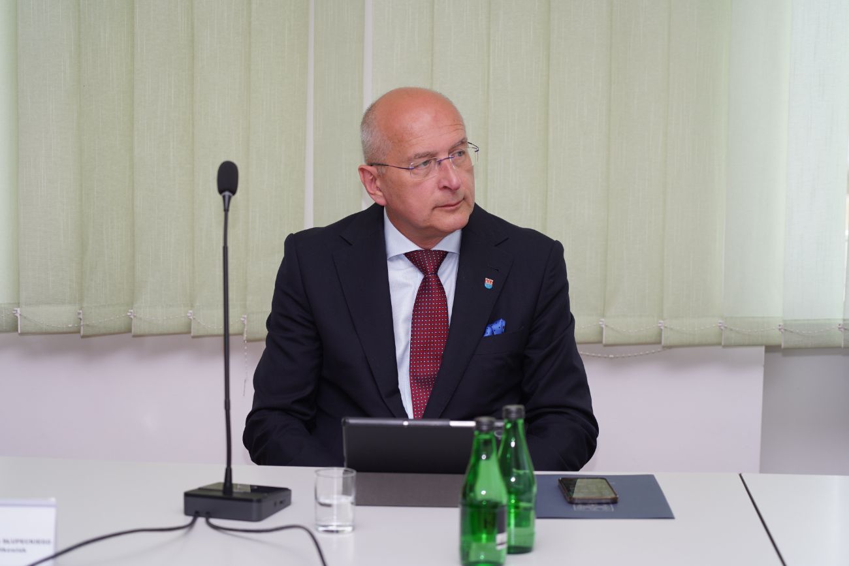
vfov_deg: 13.0
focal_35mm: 105
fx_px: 2476
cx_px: 424
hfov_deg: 19.5
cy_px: 283
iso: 200
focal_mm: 105
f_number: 4
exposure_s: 1/100
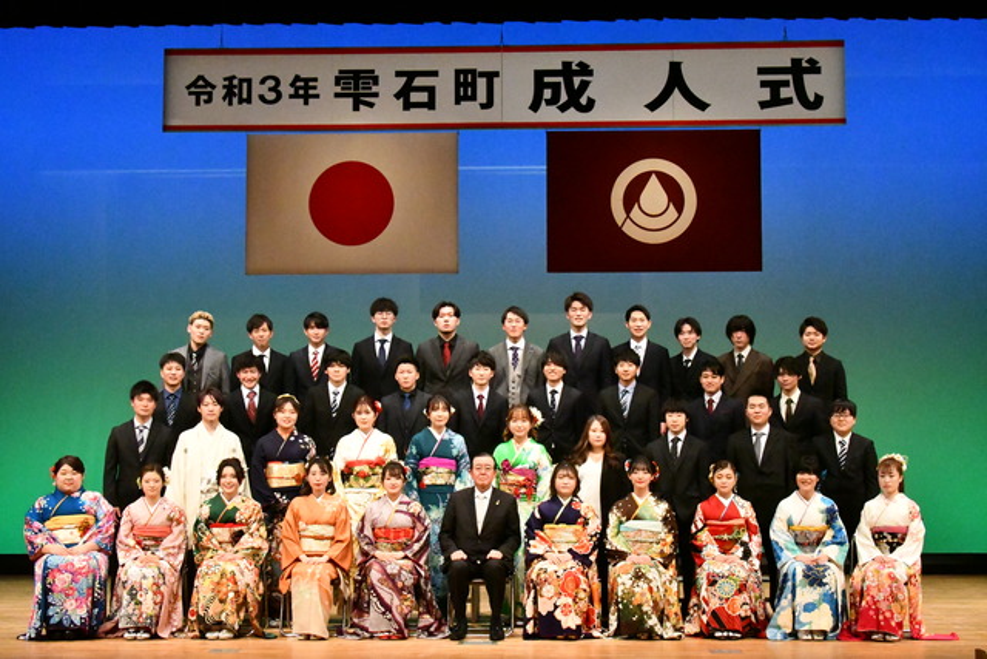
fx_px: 1645
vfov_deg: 22.6
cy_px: 330
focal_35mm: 60
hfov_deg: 33.4
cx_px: 494
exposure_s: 1/400
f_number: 11
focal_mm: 40
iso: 20000
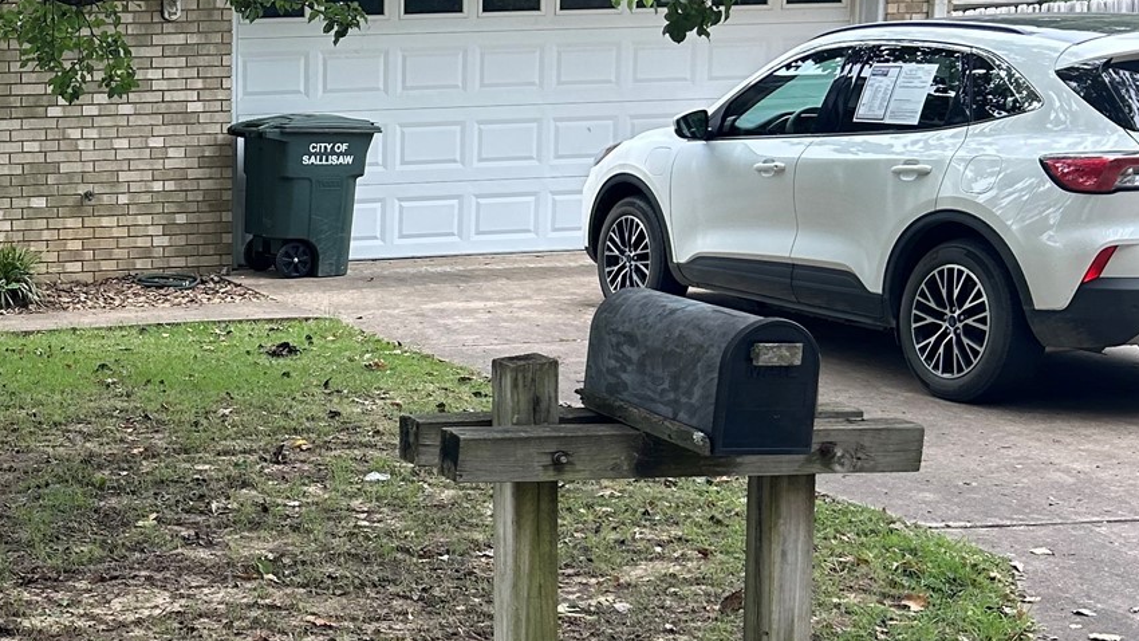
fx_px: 1933
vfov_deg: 18.7
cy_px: 444
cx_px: -110
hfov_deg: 29.6
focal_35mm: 64
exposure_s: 1/588
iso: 50
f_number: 1.5
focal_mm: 5.7
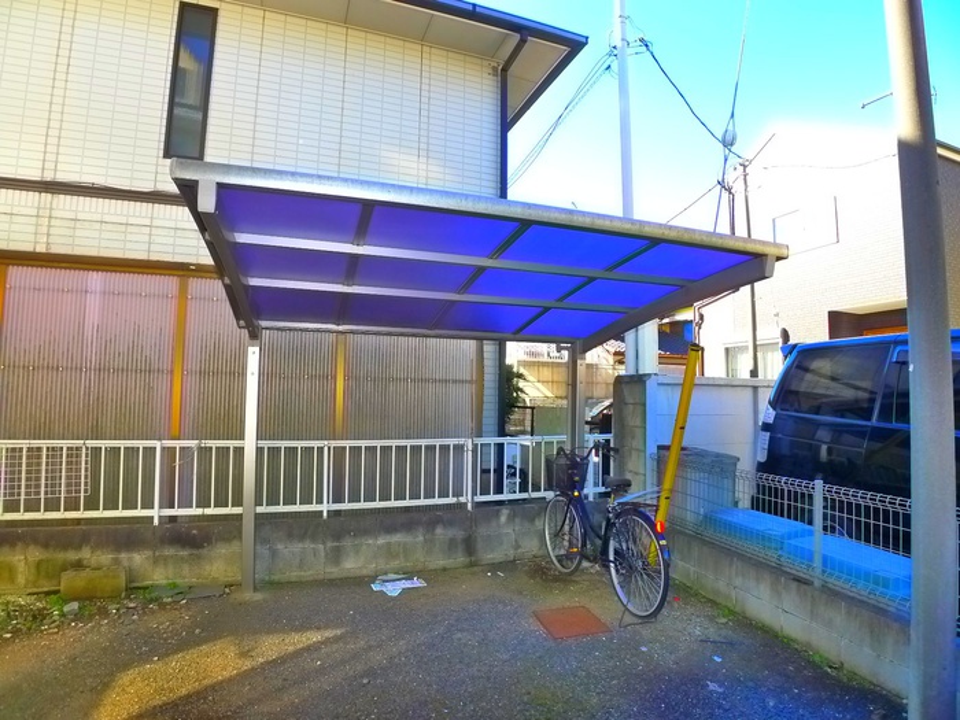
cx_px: 480
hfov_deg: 71.6
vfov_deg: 56.8
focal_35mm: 24
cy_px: 360
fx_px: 666
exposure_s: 1/200
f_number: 2.8
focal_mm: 5.1
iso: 400
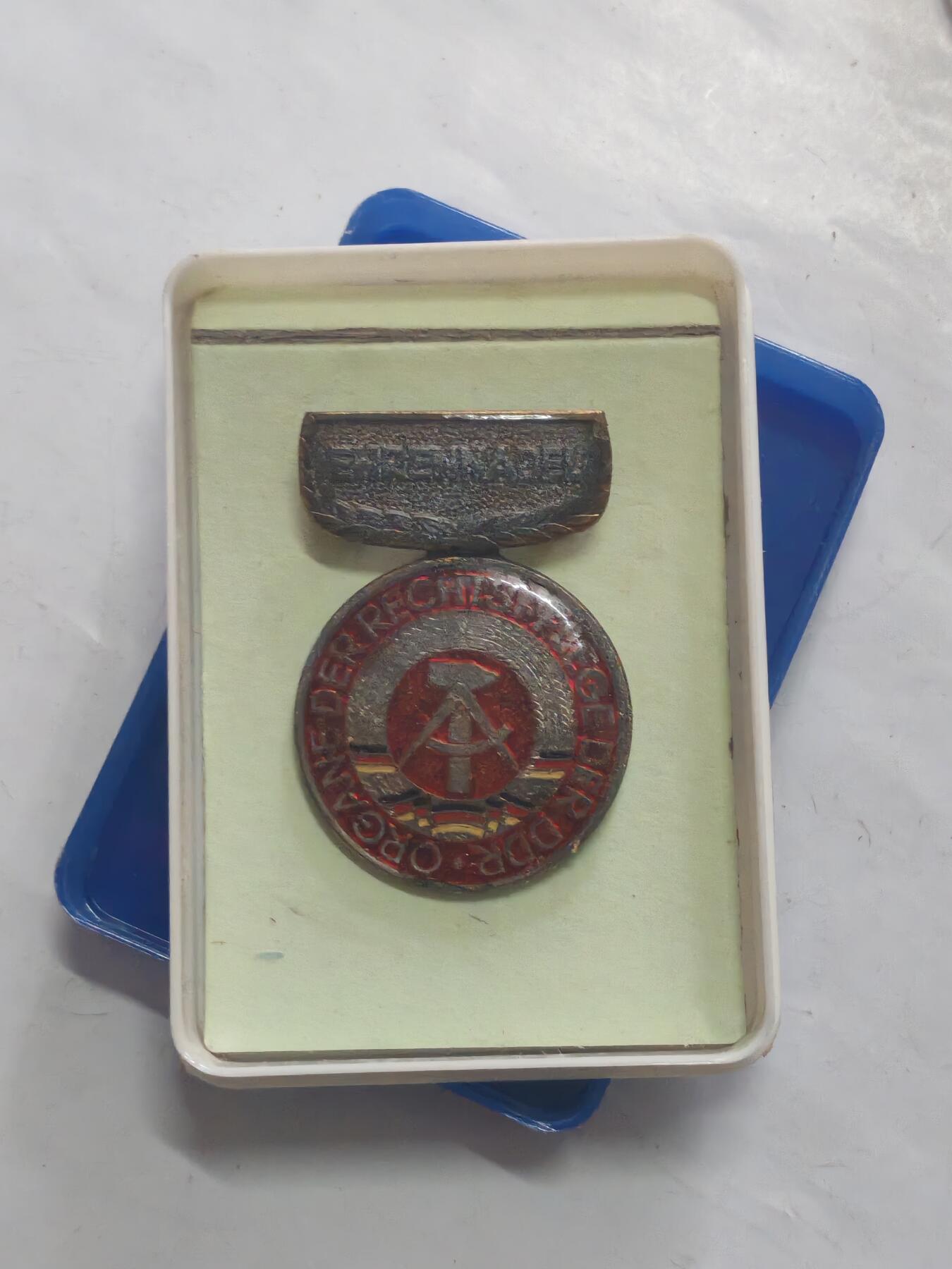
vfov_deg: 28.6
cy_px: 634
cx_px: 476
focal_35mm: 68
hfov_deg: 21.6
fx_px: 2493
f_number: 1.95
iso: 800
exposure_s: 1/50
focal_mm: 5.52
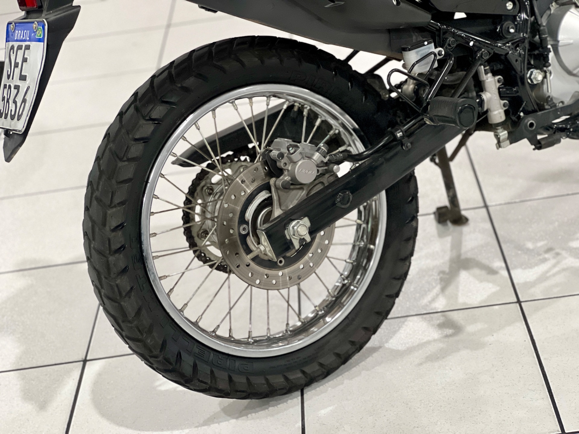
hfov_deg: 25.3
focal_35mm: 77
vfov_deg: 19.1
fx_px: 1288
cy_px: 217
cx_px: 290
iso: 400
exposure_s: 1/40
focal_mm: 9
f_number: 2.8
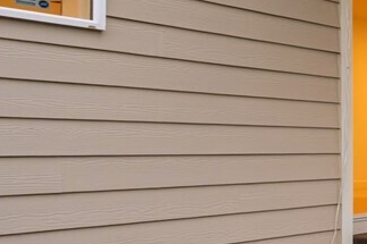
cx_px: 953
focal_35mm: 63
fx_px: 642
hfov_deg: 13.6
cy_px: 127
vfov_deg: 21.5
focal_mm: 12
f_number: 8
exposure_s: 1/8
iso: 250
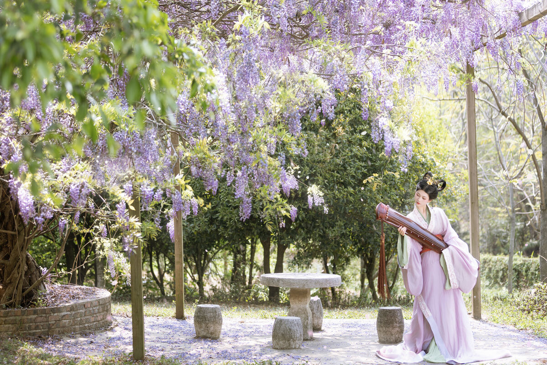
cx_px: 274
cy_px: 182
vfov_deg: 19.5
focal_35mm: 70
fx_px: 1064
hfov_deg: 28.8
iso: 100
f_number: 2.8
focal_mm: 70
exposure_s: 1/250
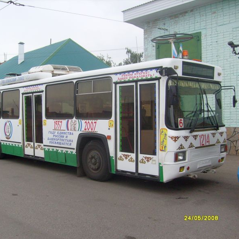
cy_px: 121
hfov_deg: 39.7
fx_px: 328
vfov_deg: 40.0
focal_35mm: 42
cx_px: 87
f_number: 2.8
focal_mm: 5.8
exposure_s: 1/250
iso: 80
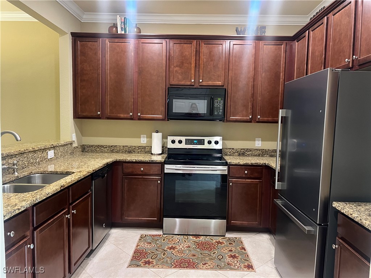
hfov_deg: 67.3
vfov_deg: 53.1
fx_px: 279
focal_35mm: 26
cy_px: 139
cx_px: 186
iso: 320
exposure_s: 1/60
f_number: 1.5
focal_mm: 5.7
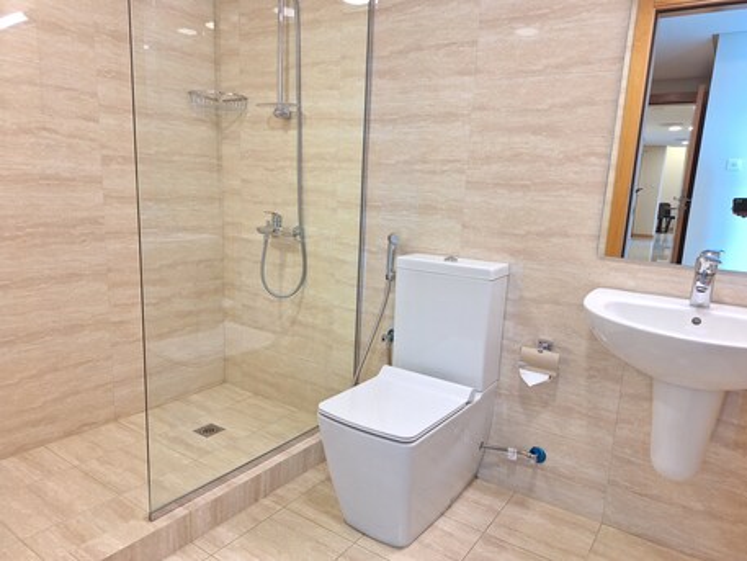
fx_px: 496
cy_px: 280
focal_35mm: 23
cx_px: 374
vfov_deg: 58.9
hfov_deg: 73.9
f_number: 1.8
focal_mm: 5.54
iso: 160
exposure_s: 1/50
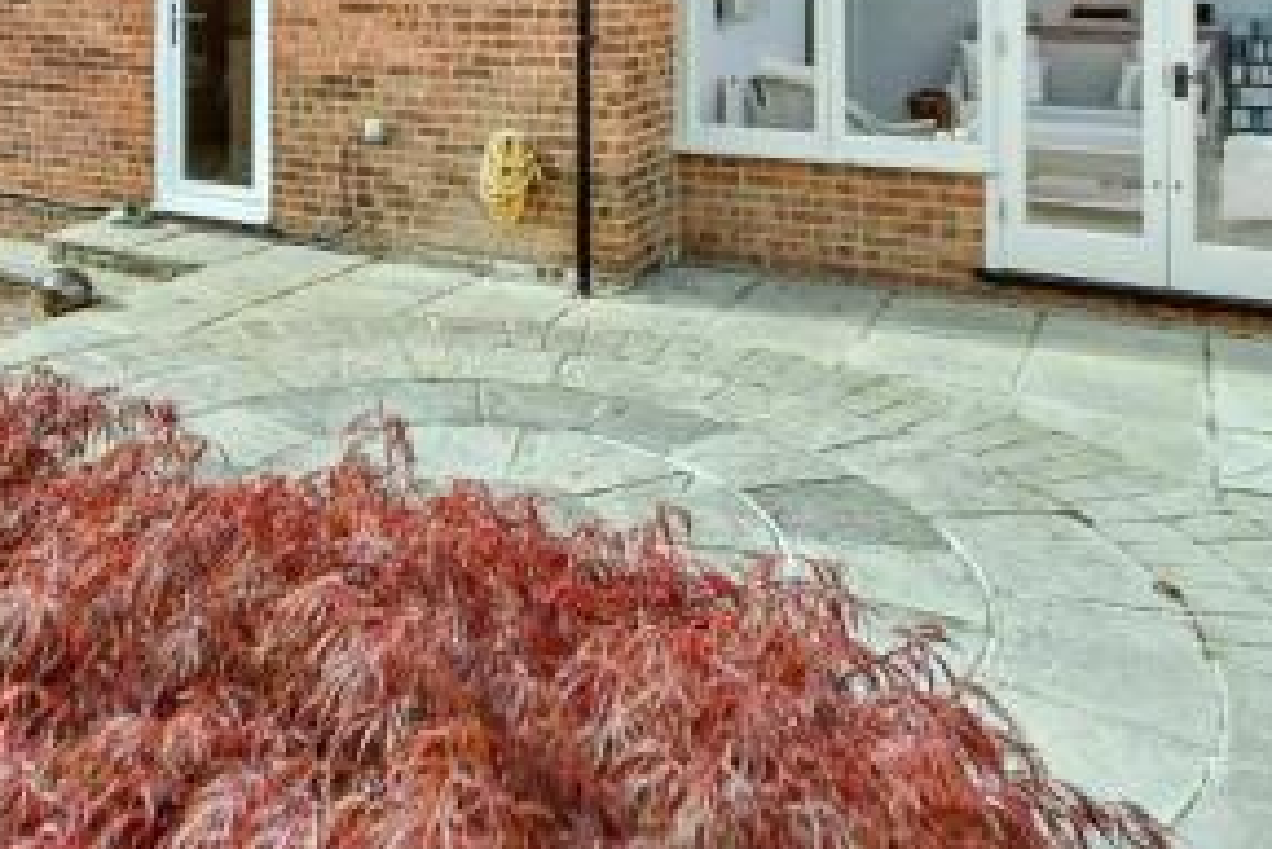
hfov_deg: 52.6
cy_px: -90
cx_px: 275
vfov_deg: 33.7
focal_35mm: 34
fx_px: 1202
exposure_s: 1/250
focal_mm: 10
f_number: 8
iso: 500
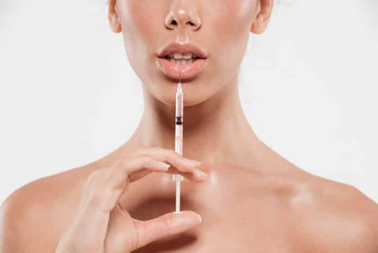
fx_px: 1786
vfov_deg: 8.1
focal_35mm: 170
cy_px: 126
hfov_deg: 12.1
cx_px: 189
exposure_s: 1/160
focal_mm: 170
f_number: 9
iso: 100
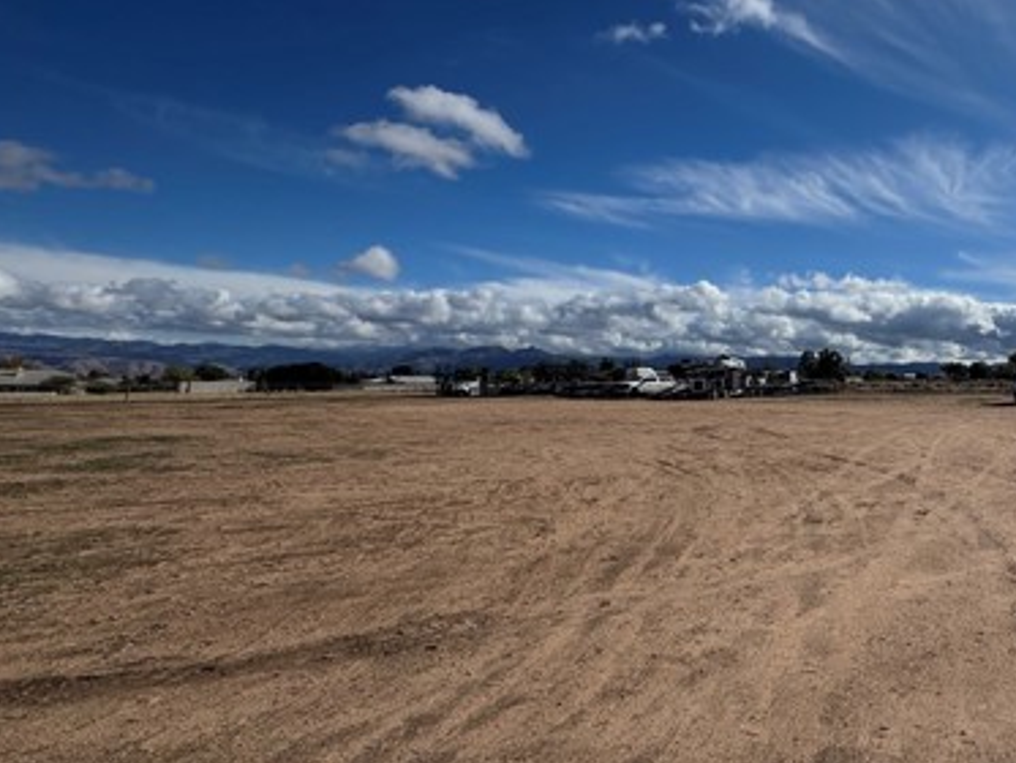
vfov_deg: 56.4
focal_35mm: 24
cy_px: 302
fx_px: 705
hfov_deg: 63.6
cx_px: 850
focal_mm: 2.22
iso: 32
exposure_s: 1/3546
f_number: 2.2
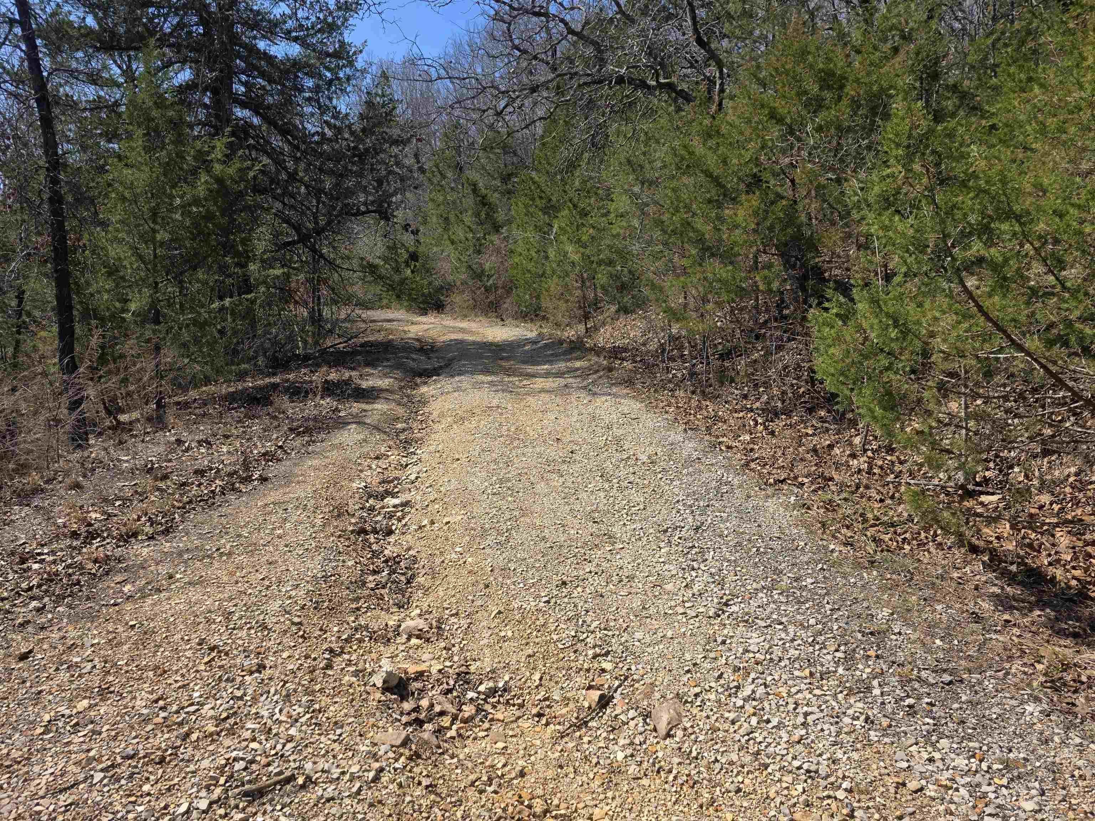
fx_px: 728
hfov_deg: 73.9
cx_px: 548
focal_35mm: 23
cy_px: 410
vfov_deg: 58.9
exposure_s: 1/3697
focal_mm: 6.3
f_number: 1.7
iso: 80
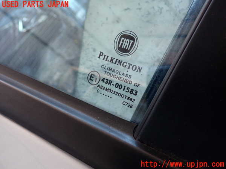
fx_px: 196
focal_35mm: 30
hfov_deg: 60.0
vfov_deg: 46.8
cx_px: 113
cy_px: 84
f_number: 2.3
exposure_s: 1/50
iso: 200
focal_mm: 5.4
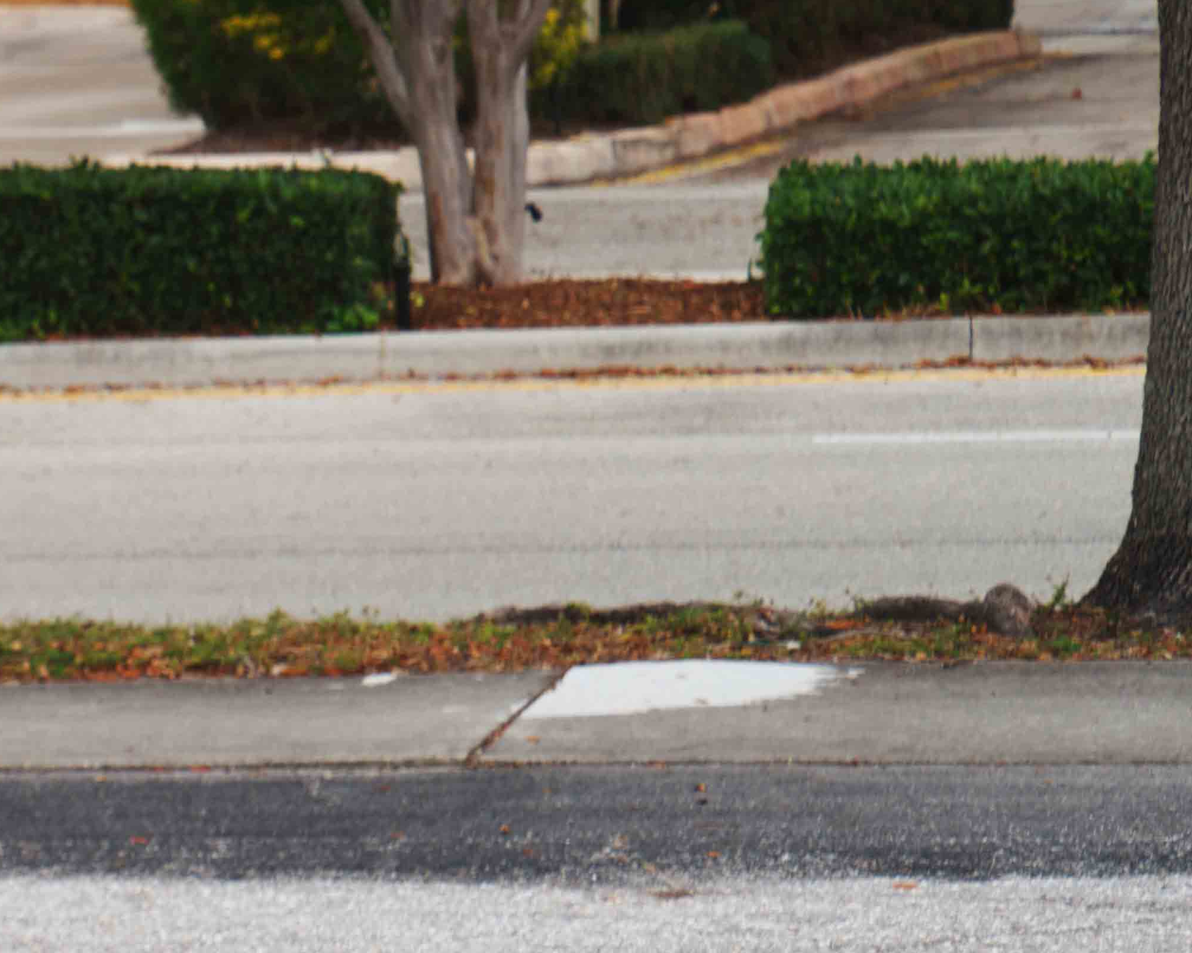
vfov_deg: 4.9
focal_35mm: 312
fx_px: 11006
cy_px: 1363
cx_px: -1598
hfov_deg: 6.0
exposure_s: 1/100
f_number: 6.3
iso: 100
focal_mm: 70
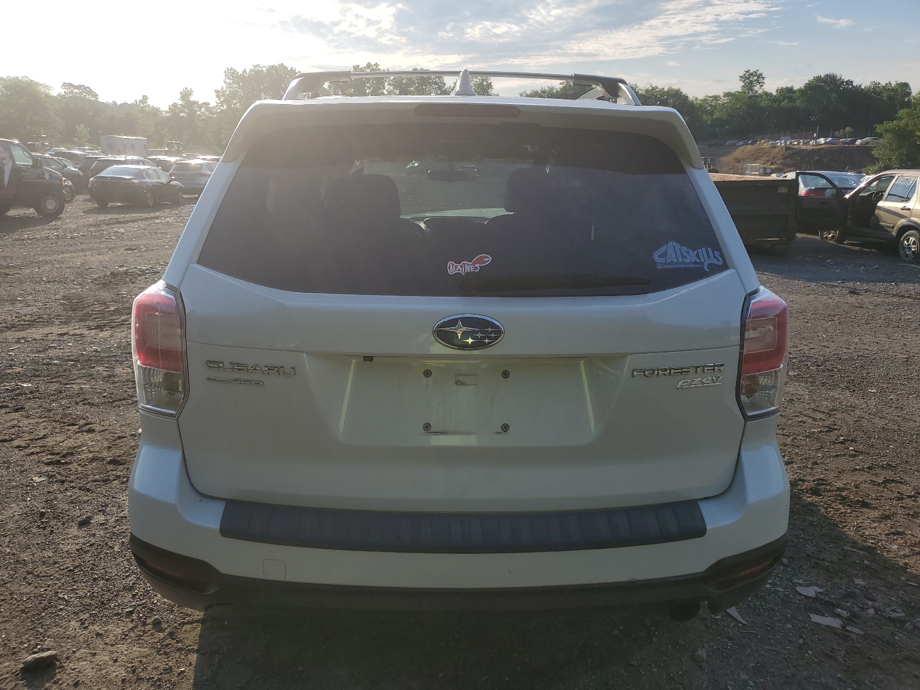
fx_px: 691
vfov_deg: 53.1
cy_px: 345
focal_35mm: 26
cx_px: 460
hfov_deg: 67.3
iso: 50
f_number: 1.5
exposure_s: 1/3333
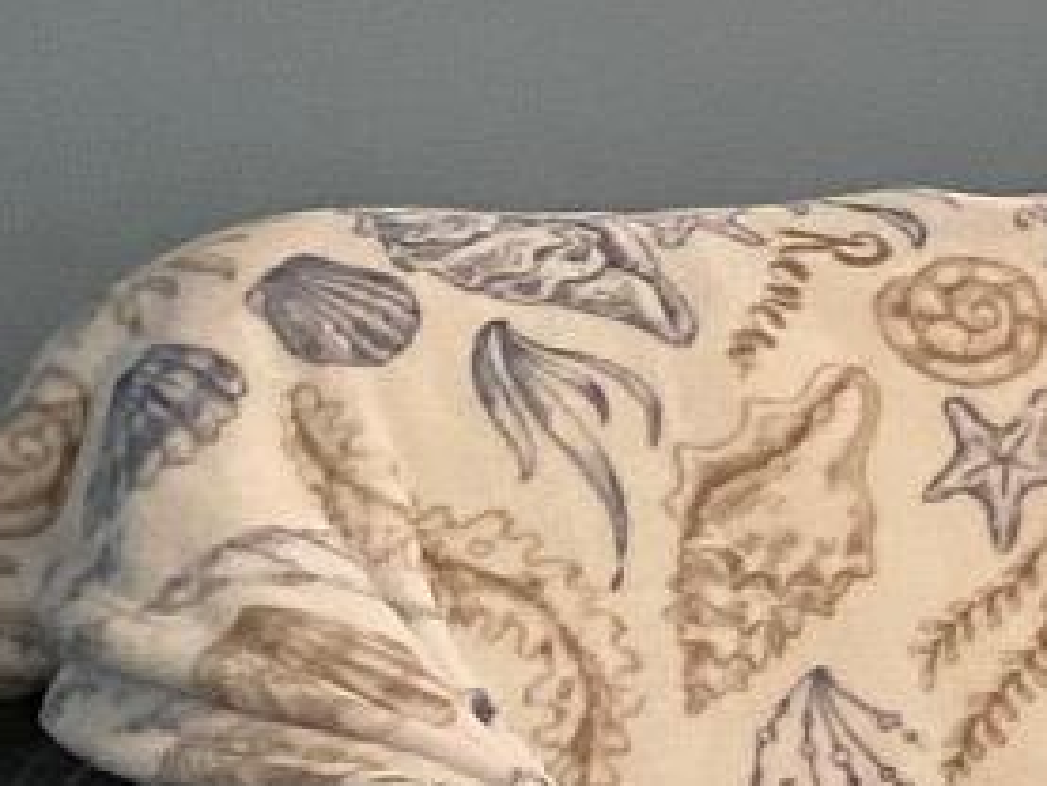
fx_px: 5719
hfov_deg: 8.0
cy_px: 159
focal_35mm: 189
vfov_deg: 7.9
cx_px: 3750
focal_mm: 4.25
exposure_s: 1/60
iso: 200
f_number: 1.8
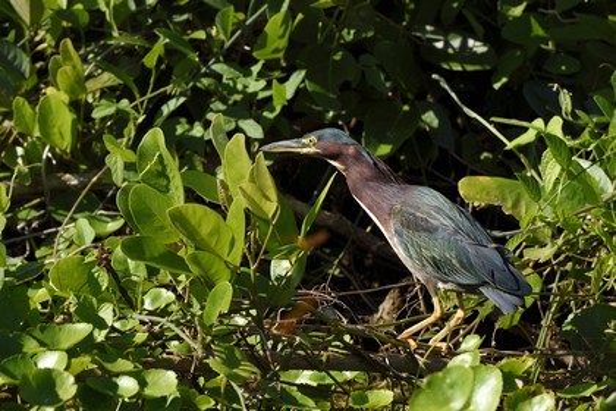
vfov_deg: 6.9
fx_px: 3422
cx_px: 308
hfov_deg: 10.3
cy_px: 206
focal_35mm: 200
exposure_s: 1/500
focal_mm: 200
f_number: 9
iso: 400
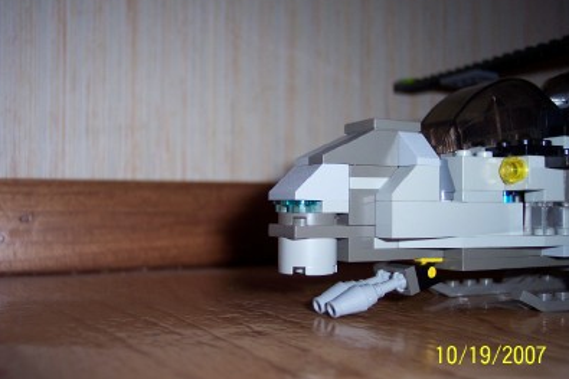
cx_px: 287
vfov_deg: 33.4
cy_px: 194
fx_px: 632
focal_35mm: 40
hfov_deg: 48.5
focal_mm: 8
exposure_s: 1/30
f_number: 2.8
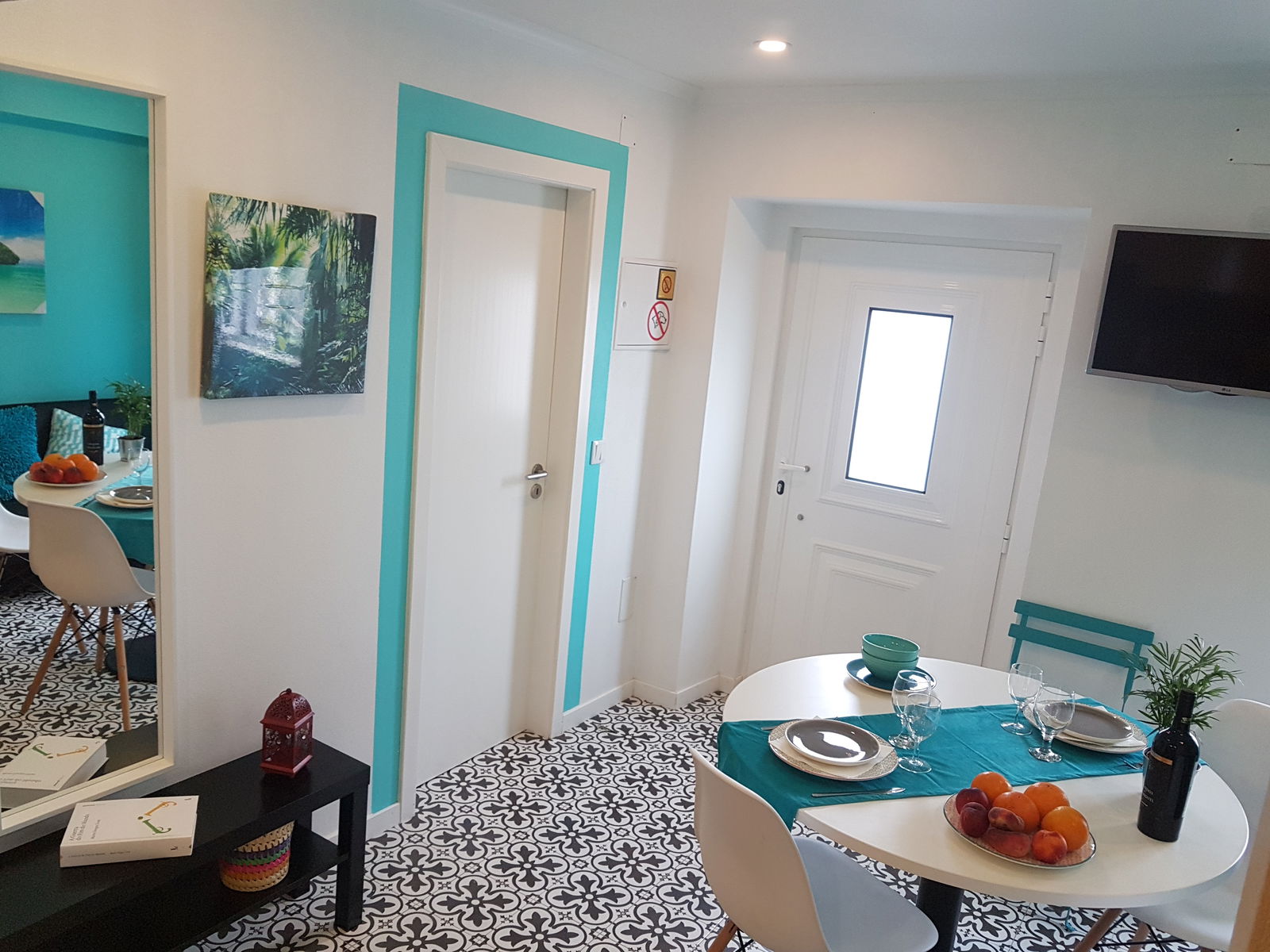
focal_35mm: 26
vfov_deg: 53.1
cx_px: 635
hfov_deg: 67.3
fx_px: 954
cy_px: 476
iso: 100
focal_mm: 4.2
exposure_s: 1/50
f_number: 1.7
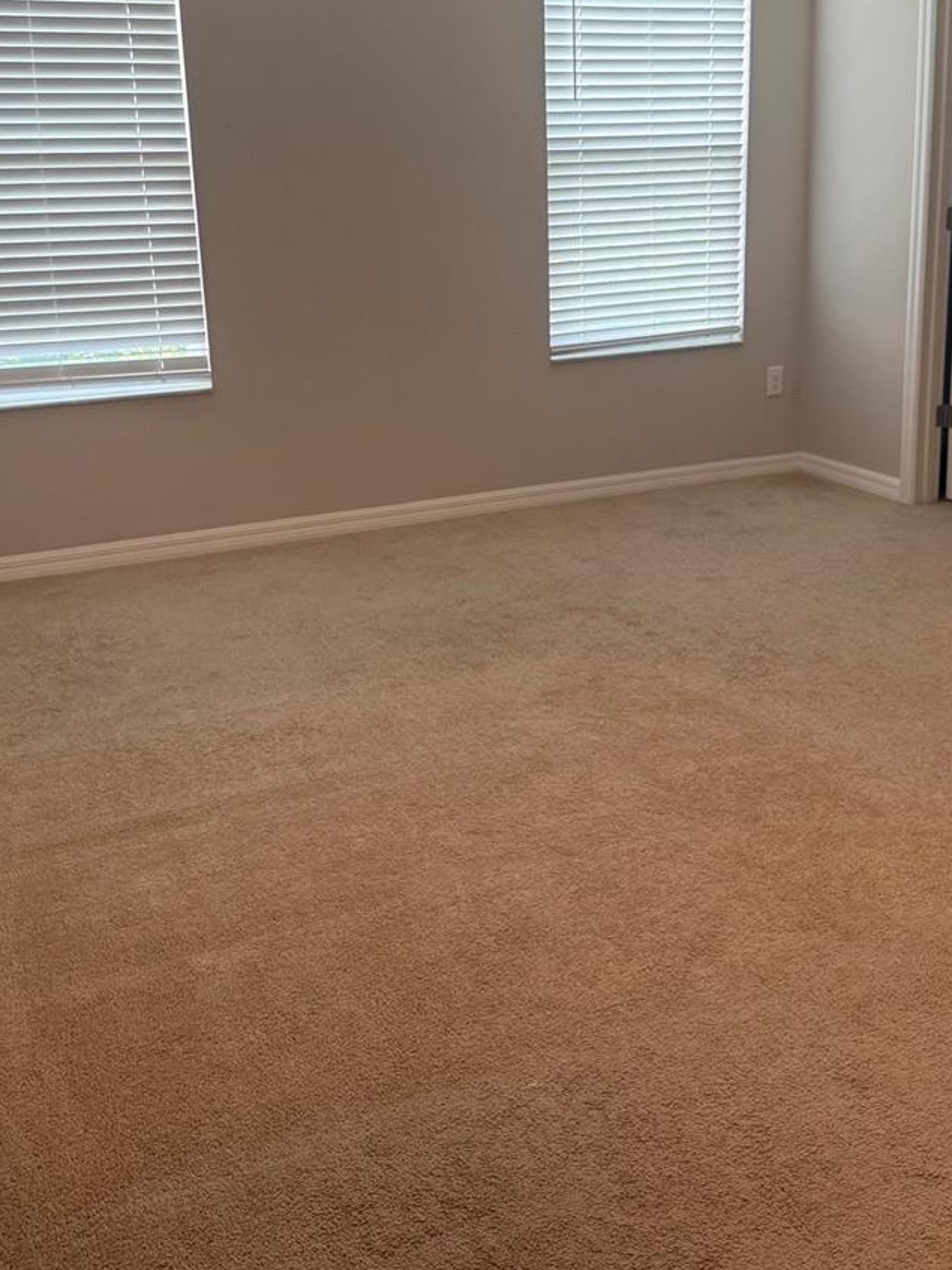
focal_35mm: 34
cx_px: 526
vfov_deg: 53.3
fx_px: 1247
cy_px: 471
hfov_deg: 41.7
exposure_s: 1/120
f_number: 1.78
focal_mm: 6.76
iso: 160
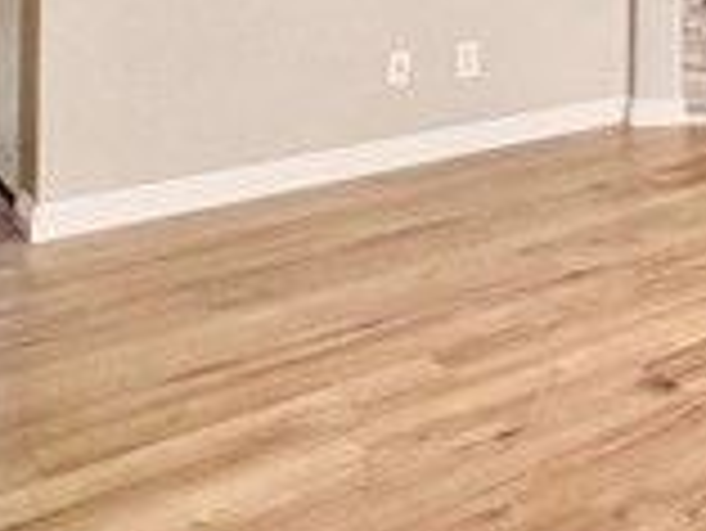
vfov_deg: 22.5
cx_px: 994
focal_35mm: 57
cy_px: -189
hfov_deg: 26.6
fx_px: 1163
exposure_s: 1/120
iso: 125
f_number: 2.2
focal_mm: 2.22
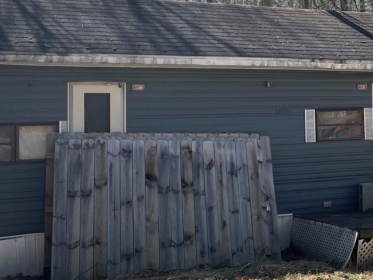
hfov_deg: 25.8
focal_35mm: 70
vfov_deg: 20.9
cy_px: 76
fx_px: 754
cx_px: 407
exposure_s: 1/1276
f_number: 1.6
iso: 32
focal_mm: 4.2
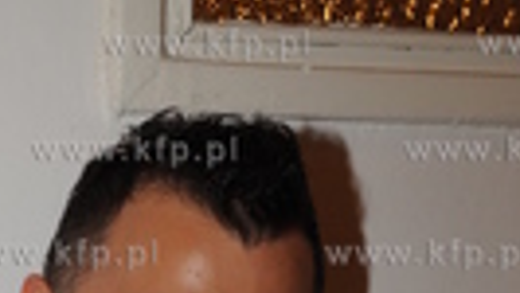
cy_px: 676
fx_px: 1959
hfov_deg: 15.0
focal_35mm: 142
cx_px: 82
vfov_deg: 8.0
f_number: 5.6
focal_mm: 45
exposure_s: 1/60
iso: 800
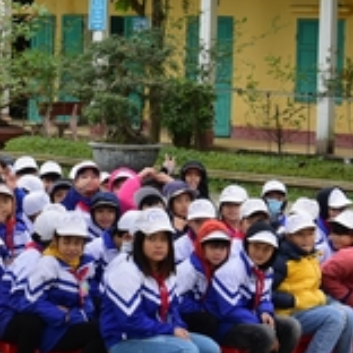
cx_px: -100
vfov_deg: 12.8
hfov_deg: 12.5
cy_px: 14
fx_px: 1558
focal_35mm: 135
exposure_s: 1/100
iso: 320
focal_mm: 38
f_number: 6.3
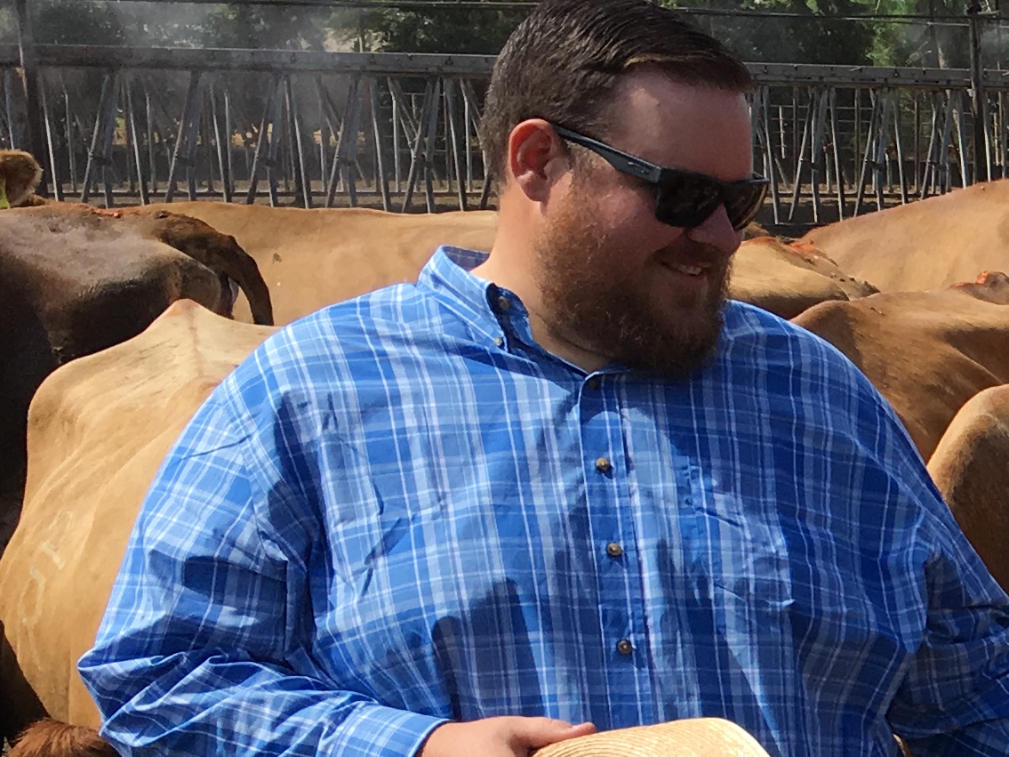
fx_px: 3002
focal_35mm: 103
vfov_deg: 14.1
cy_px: 828
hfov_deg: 16.4
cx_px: 1733
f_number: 2.2
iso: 25
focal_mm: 4.15
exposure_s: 1/1241
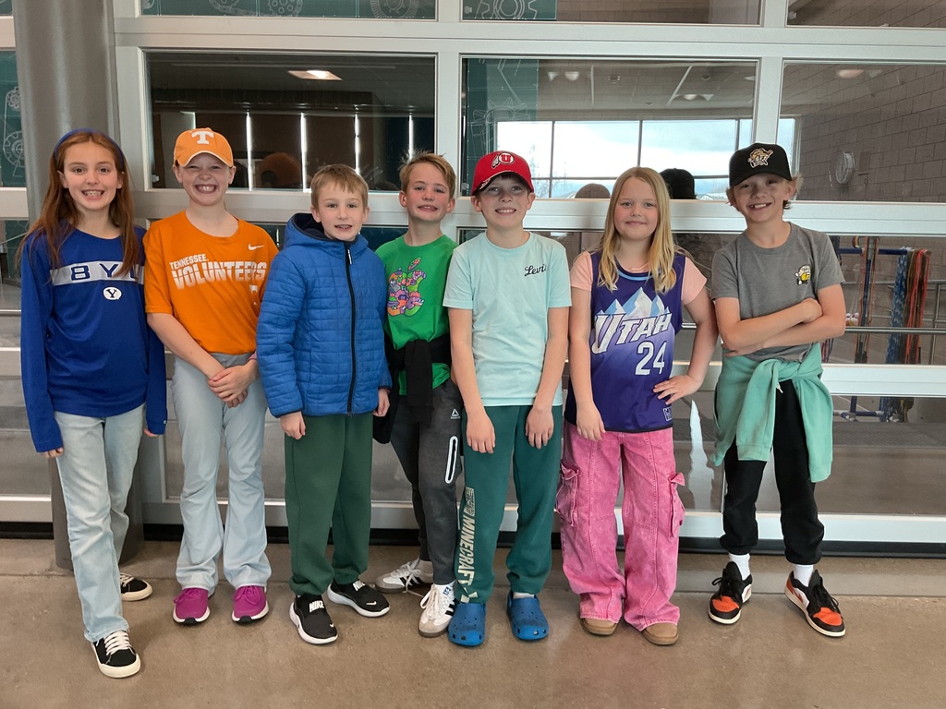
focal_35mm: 29
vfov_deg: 48.2
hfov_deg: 61.7
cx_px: 473
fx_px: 793
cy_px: 354
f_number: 1.8
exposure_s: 1/50
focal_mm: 3
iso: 125
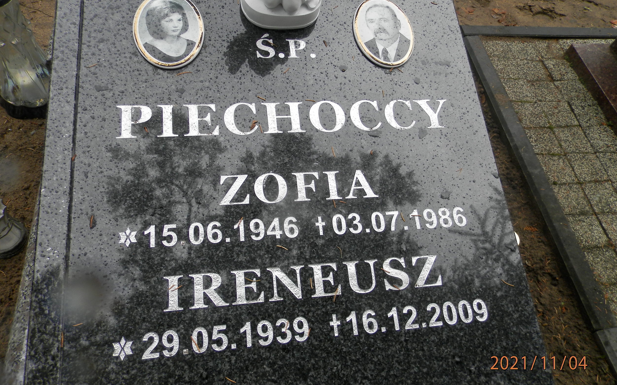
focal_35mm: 27
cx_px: 311
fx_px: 454
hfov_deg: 68.4
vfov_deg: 46.0
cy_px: 178
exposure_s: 1/40
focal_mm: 4.5
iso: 80
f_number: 3.1
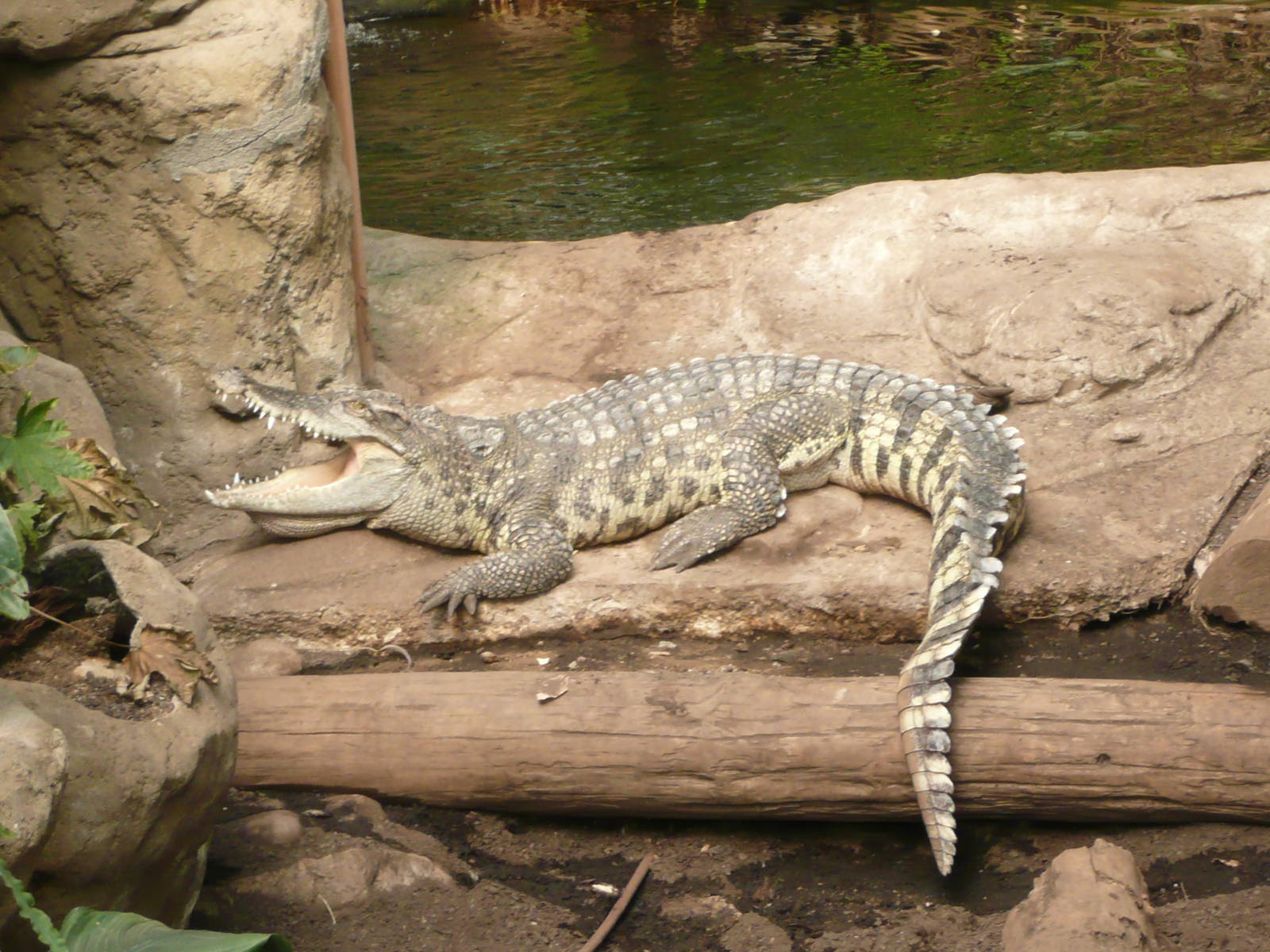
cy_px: 476
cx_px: 635
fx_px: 3926
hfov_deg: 18.4
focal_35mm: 107
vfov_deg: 13.8
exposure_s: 1/60
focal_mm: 11.8
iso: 200
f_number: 4.6
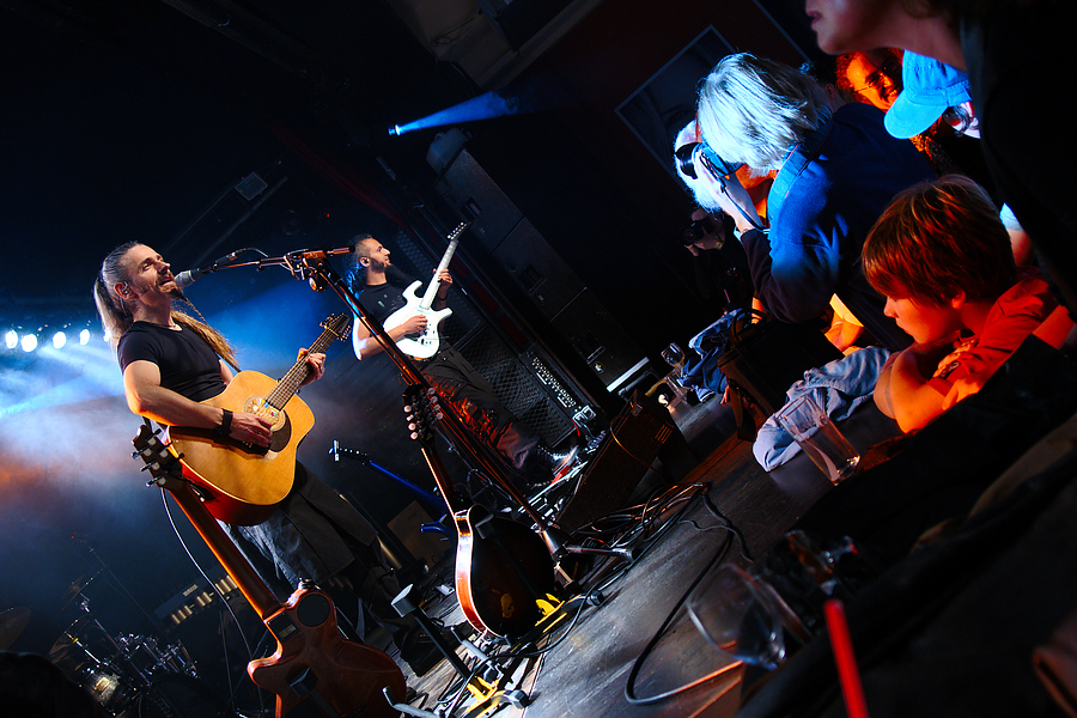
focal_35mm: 30
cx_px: 538
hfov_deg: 61.9
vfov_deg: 43.6
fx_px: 897
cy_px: 359
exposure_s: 1/80
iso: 200
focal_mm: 20
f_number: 2.8
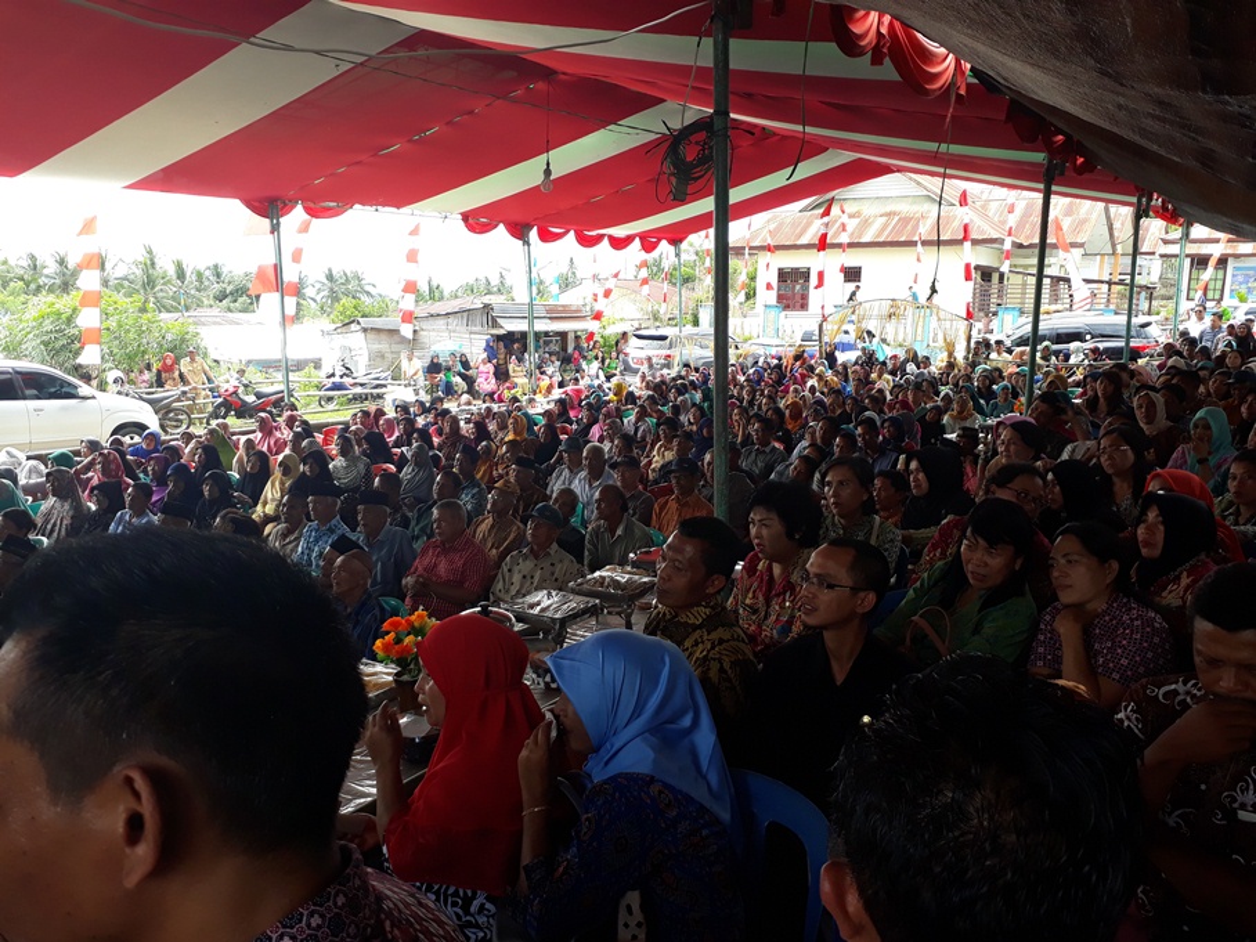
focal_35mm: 27
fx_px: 980
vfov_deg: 51.4
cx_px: 628
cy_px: 471
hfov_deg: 65.3
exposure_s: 1/201
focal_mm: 3.6
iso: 40
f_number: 1.9
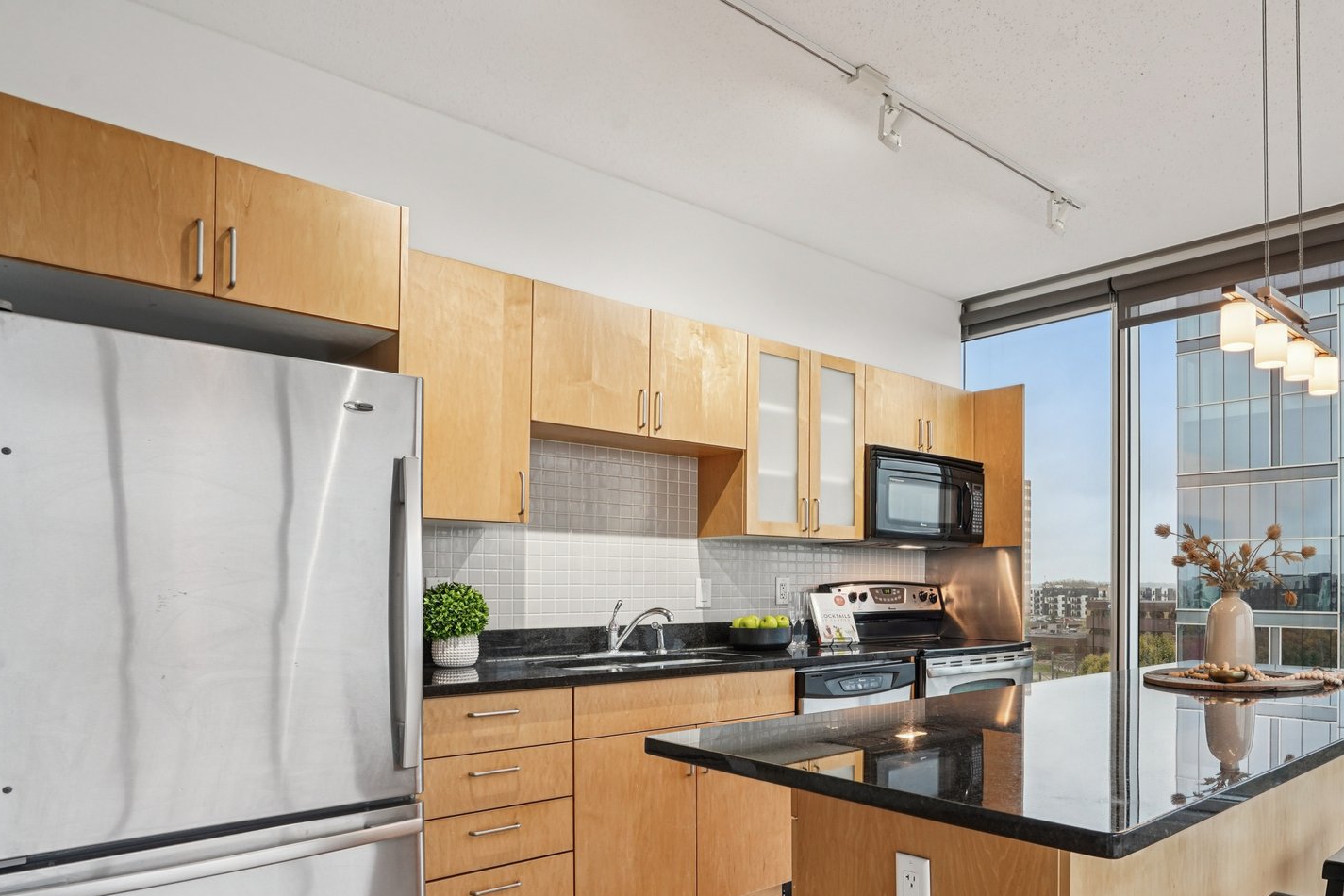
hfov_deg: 73.0
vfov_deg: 54.0
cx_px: 930
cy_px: 598
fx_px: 859
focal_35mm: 23
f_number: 8
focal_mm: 16
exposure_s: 1/15
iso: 400
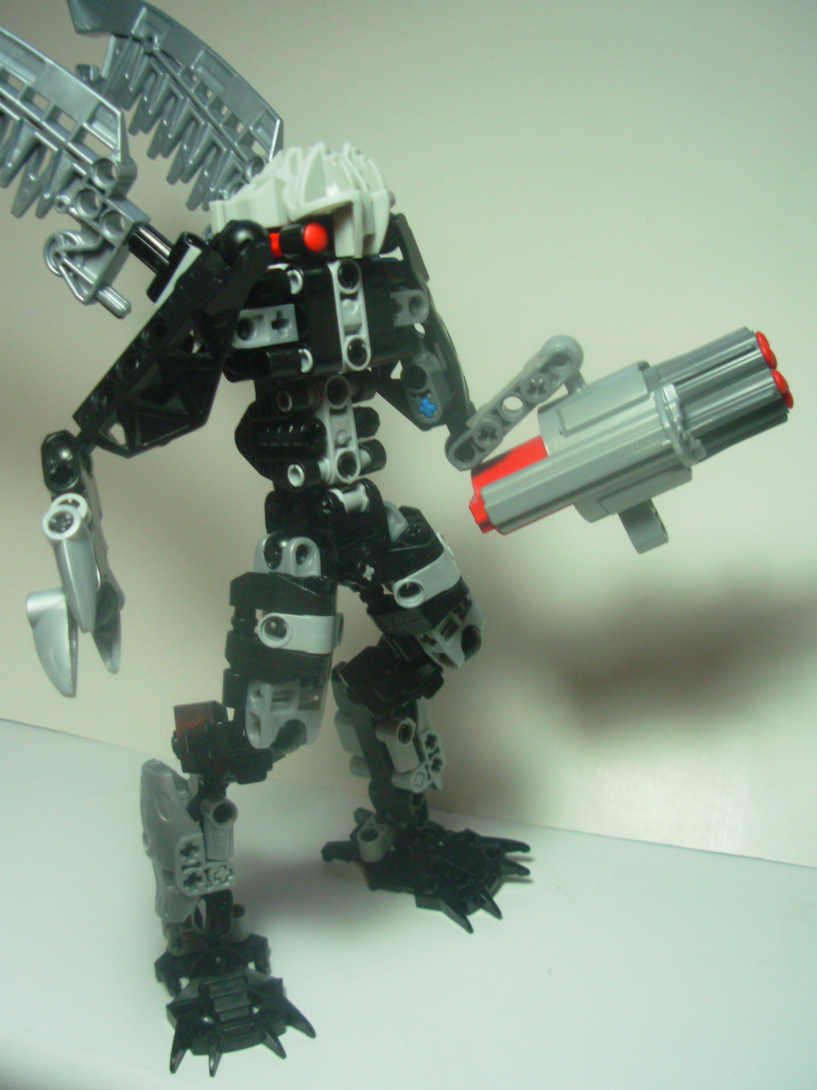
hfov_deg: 37.7
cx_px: 408
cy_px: 545
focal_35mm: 38
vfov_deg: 49.0
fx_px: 1196
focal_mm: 6.3
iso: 122
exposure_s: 1/32
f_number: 2.9
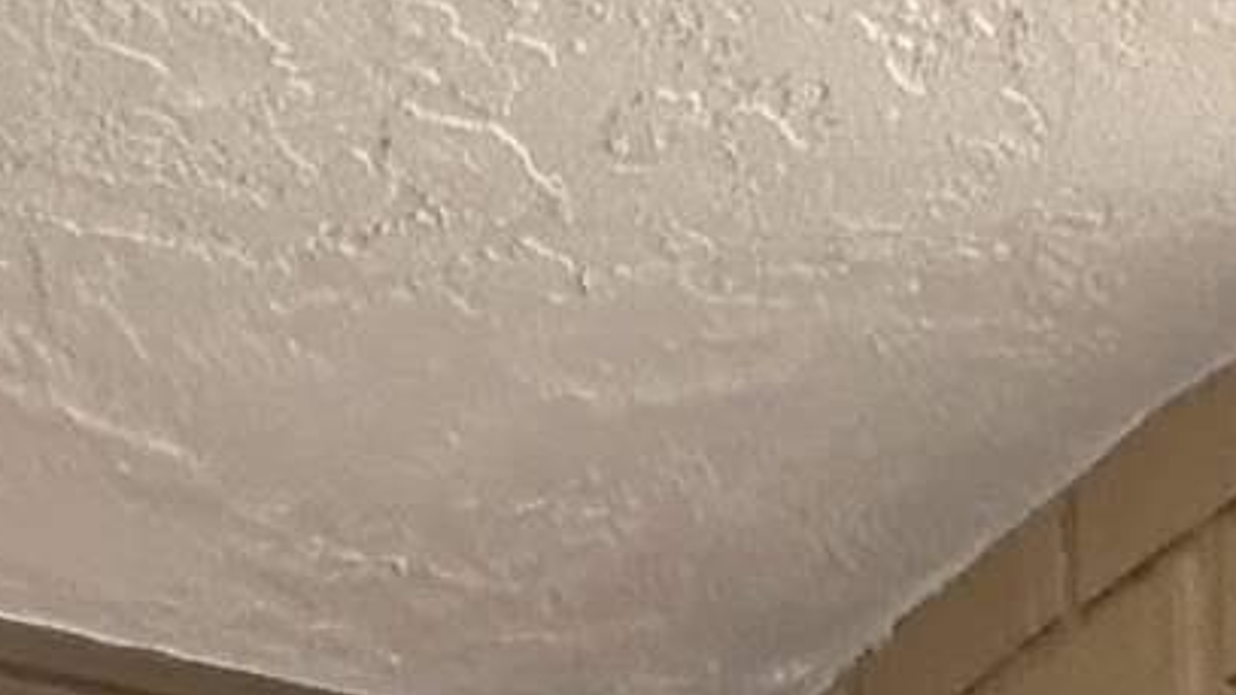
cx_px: 926
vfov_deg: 7.1
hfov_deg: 18.5
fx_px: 3769
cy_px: 2979
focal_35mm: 115
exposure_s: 1/336
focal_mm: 2.22
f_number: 2.2
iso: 40
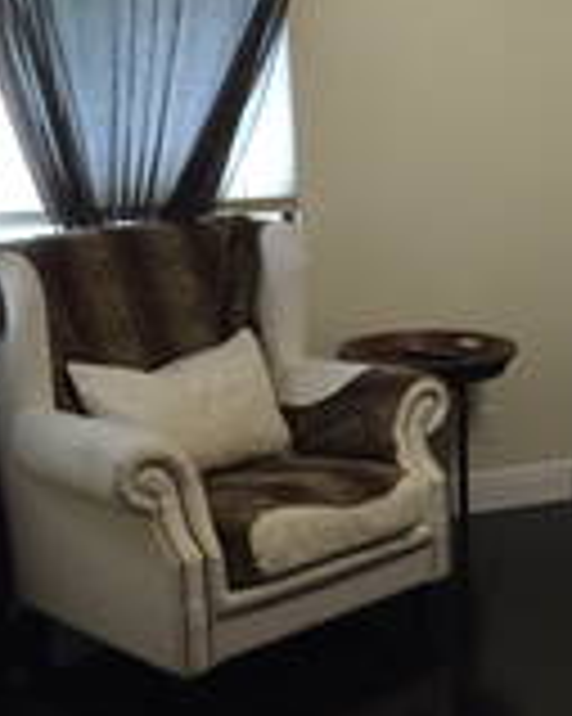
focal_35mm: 64
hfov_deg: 23.0
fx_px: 1356
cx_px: 558
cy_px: 302
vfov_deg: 29.5
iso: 250
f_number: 2.2
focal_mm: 4.15
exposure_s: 1/30
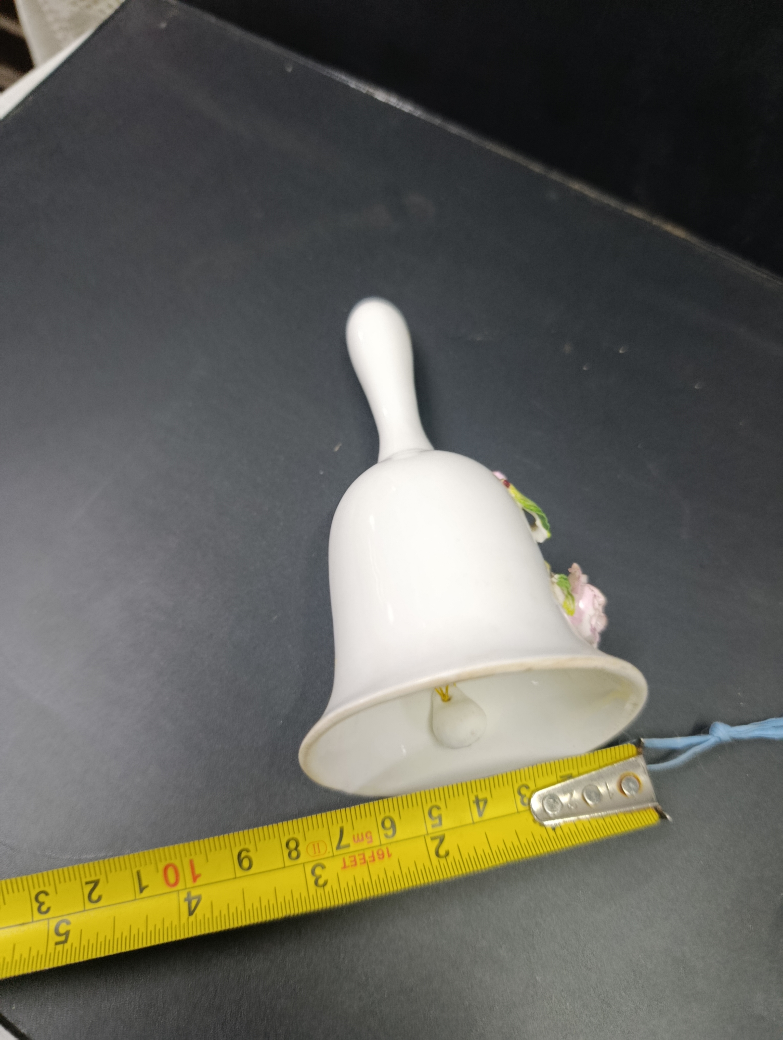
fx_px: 692
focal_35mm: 23
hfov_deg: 59.0
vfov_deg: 73.8
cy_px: 520
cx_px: 392
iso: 1221
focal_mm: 6.11
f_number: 1.65
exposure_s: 1/33.3
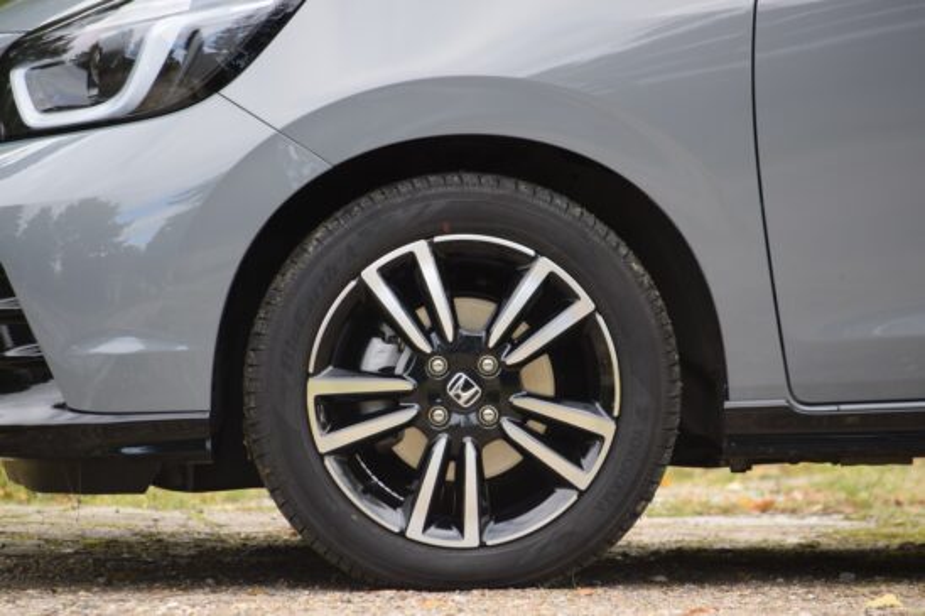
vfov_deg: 3.1
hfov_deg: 4.6
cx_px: 462
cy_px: 308
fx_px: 11558
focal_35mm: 450
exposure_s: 1/250
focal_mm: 300
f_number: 5.6
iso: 640
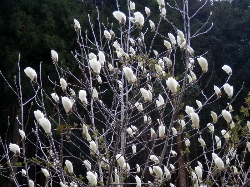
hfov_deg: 24.4
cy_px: 94
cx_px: 125
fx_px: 578
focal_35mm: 80
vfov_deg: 18.4
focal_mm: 14.4
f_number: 4.6
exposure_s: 1/80
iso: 200
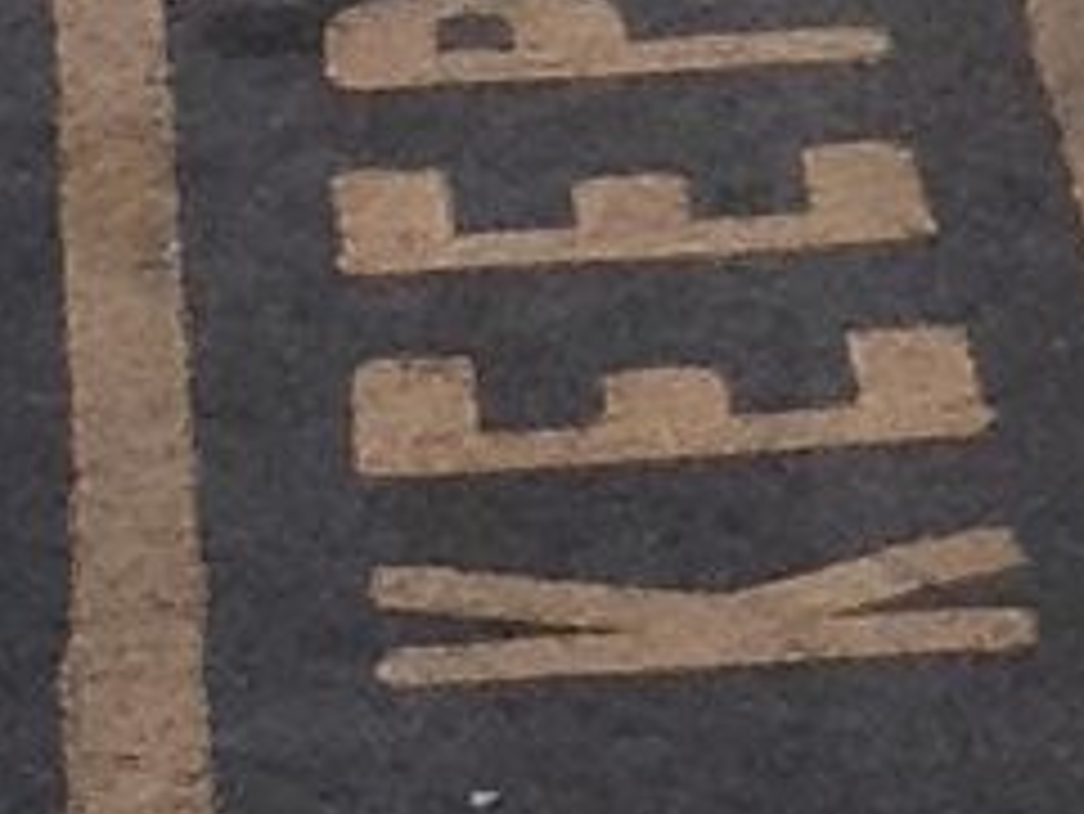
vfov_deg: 8.3
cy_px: -580
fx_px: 5452
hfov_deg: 10.1
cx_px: 2514
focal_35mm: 174
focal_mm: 4.28
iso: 50
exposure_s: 1/345
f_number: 2.4
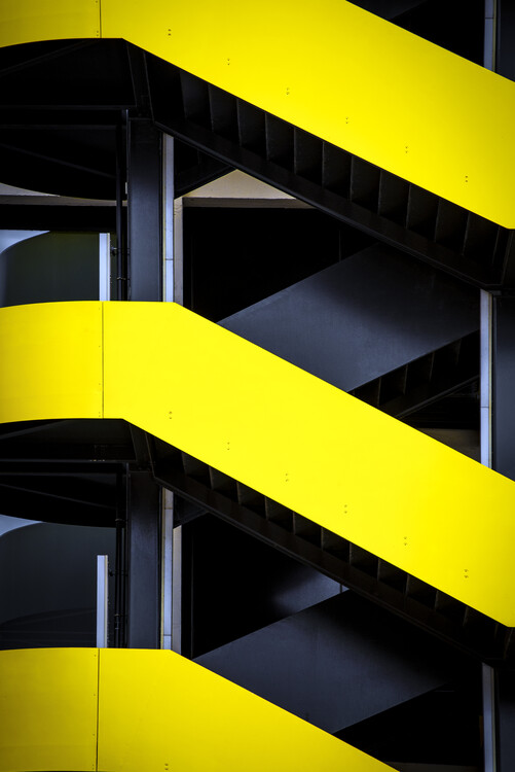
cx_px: 258
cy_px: 386
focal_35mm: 120
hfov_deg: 11.4
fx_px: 2571
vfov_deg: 17.1
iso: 400
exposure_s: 1/250
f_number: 13
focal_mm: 120
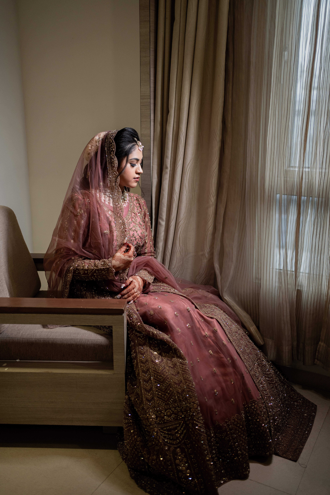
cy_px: 248
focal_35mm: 35
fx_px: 481
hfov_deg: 37.9
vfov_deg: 54.4
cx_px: 165
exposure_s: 1/320
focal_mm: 35
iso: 1000
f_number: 1.8
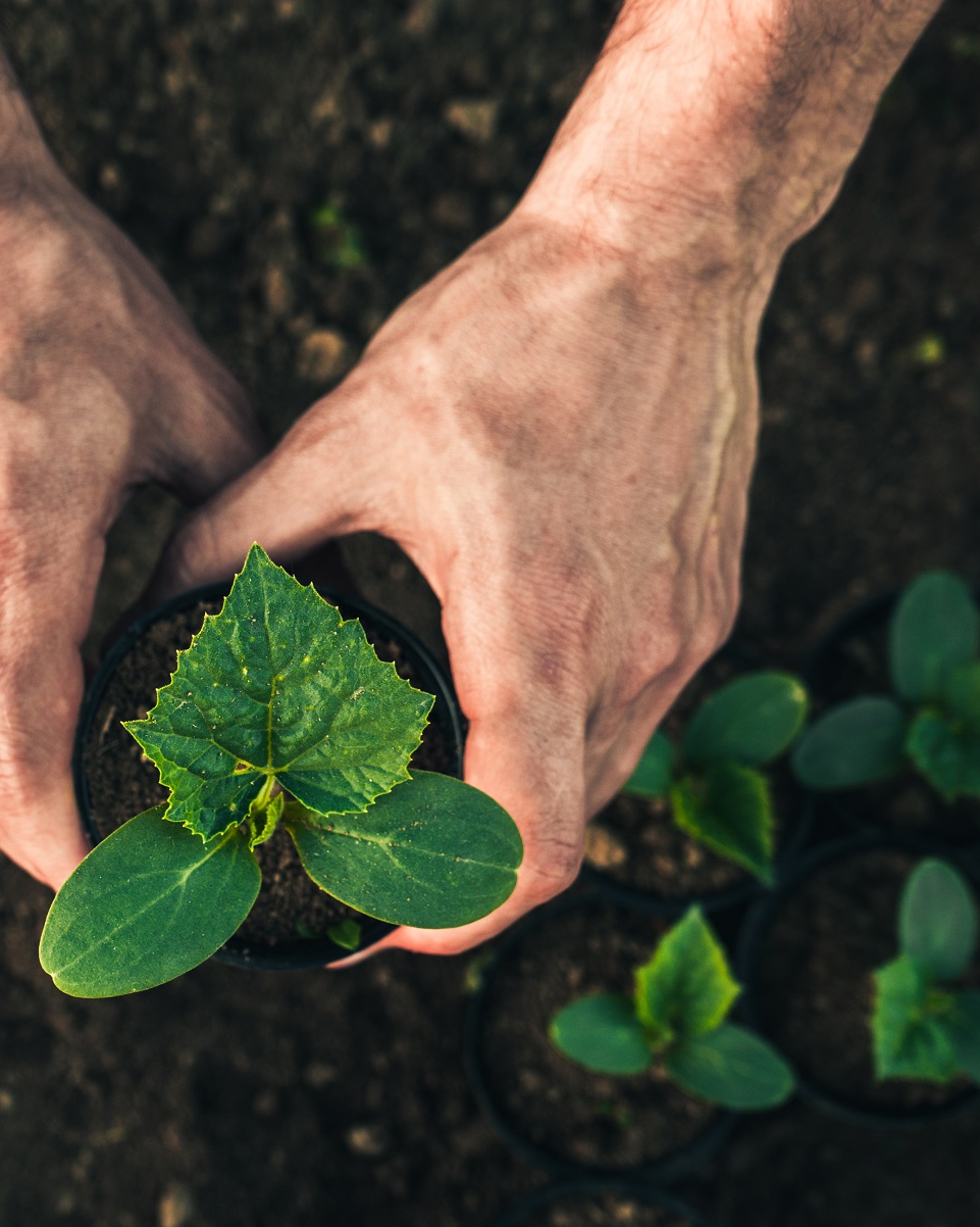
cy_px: 641
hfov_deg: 30.5
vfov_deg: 38.0
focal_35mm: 49
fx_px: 1777
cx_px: 296
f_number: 5.6
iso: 320
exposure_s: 1/125
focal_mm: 33
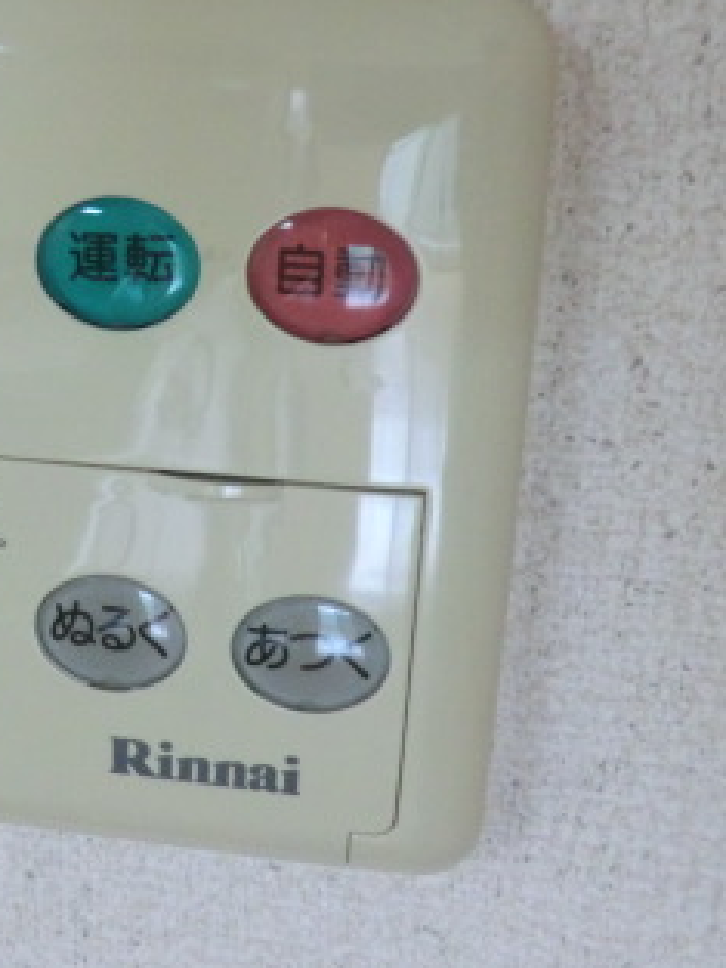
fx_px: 1369
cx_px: 151
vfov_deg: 38.8
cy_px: 393
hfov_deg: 29.1
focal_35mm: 49
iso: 400
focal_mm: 4.3
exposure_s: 1/60
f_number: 3.2
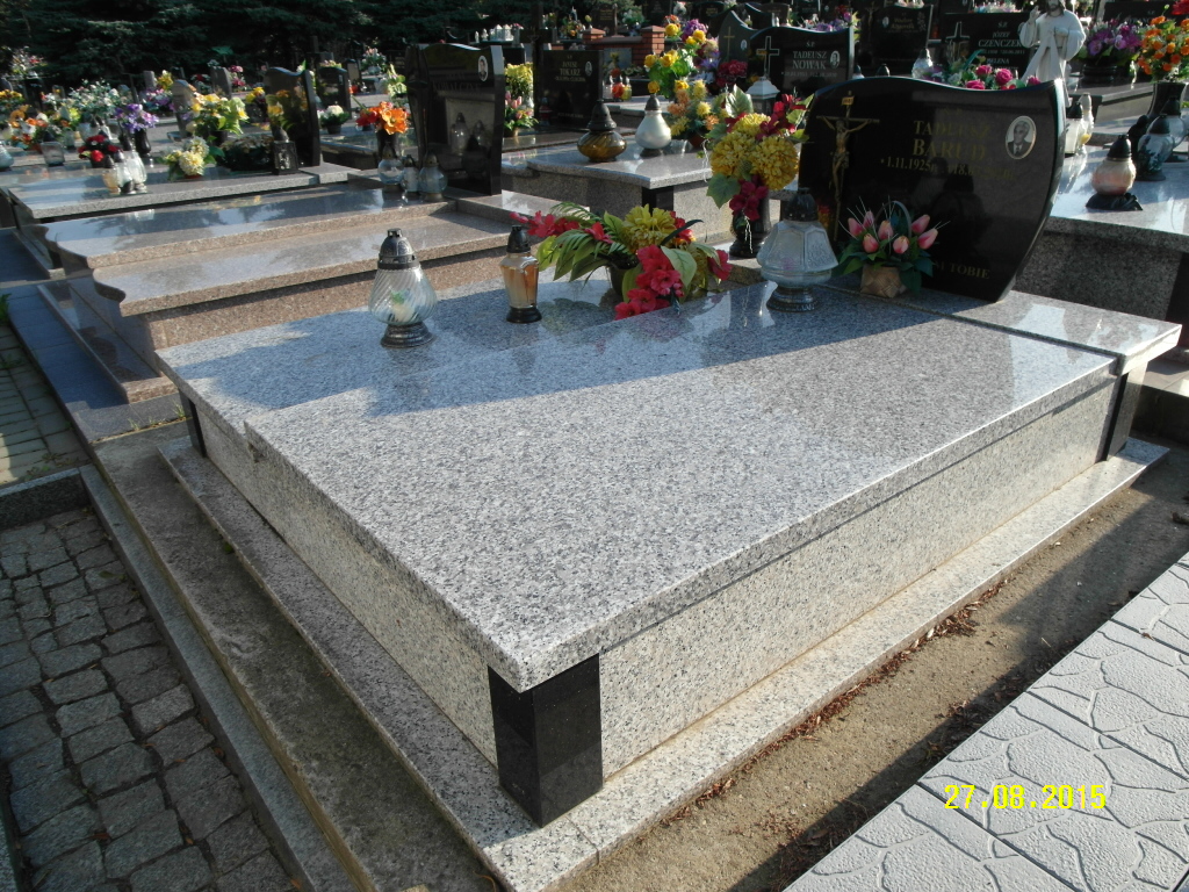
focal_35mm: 24
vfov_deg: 56.8
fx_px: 824
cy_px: 446
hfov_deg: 71.6
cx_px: 594
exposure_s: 1/350
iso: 80
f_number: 4.4
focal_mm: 5.2
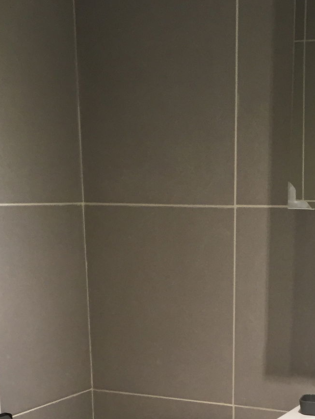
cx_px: 220
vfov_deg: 25.2
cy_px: 475
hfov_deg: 20.6
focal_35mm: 71
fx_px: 861
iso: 50
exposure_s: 1/33
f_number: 2.2
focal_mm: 4.15
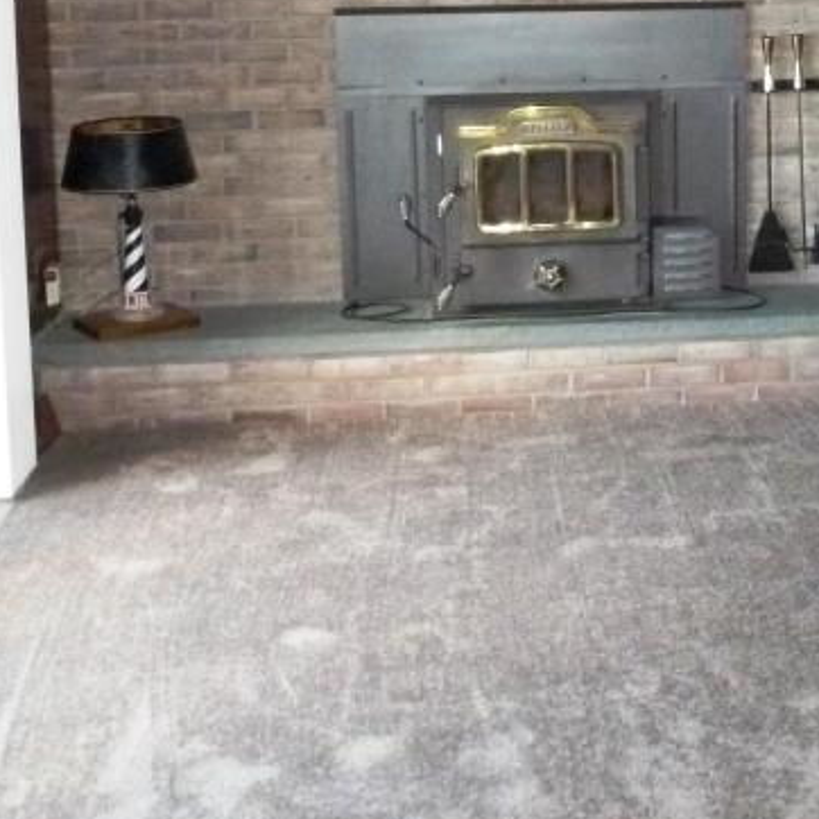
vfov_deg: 27.4
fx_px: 1606
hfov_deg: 27.9
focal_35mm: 60
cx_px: 676
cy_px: 57
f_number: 3.3
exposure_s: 1/60
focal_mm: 4.3
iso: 800
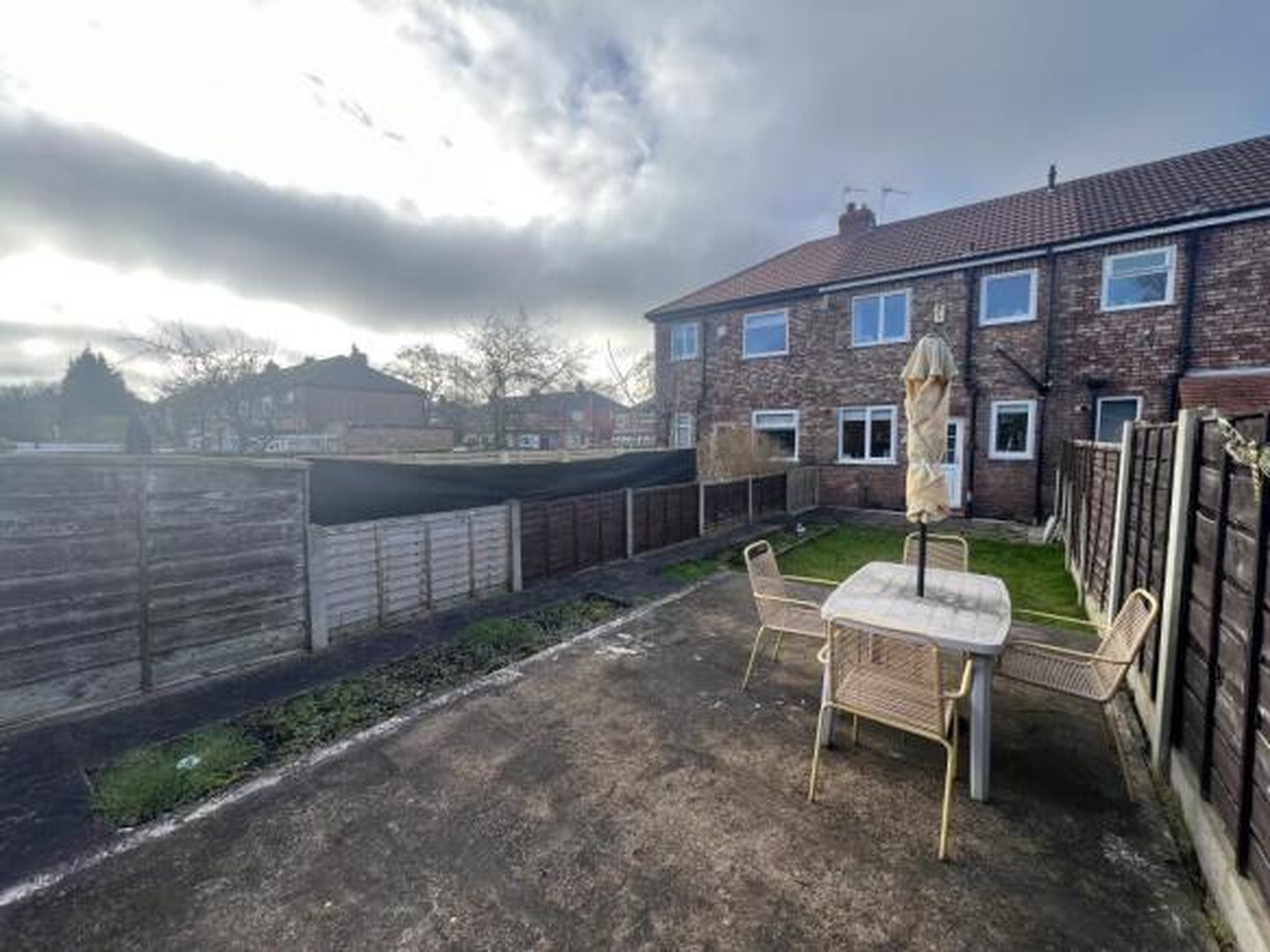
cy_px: 476
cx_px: 635
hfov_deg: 106.2
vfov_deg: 89.9
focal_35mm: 13
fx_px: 477
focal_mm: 1.57
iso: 32
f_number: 1.8
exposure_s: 1/426
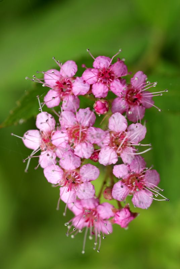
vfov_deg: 27.0
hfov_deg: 18.2
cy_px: 134
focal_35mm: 75
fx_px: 561
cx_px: 90
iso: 100
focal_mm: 50
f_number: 5.6
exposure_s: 1/80
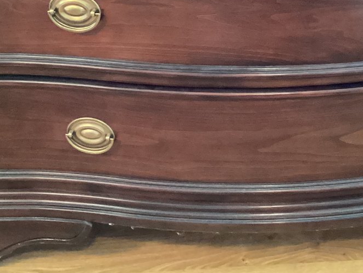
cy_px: -3
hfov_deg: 27.0
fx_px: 745
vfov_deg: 20.1
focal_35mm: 71
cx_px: 274
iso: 800
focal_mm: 3.3
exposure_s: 1/24
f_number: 2.4
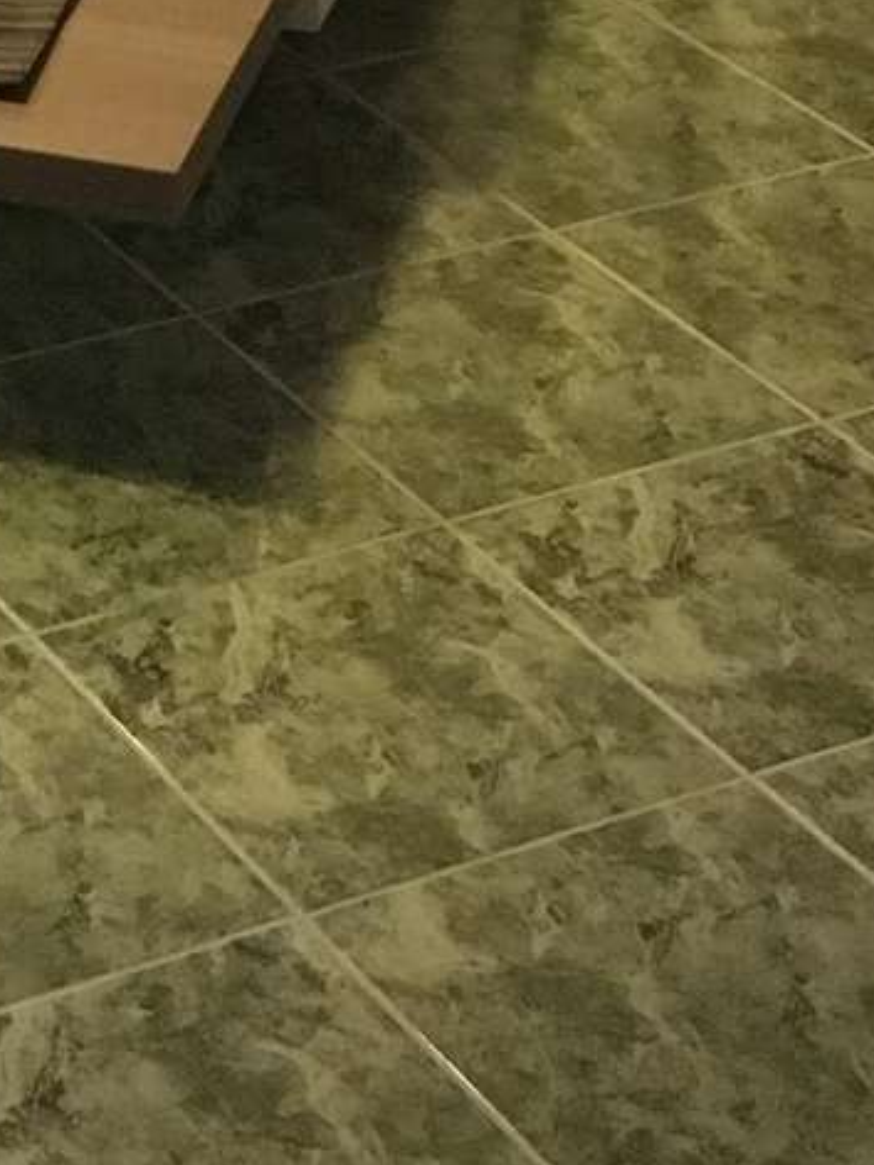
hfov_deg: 11.7
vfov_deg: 14.4
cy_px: -824
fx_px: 4141
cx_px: -237
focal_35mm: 123
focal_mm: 4.15
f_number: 2.2
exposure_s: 1/17
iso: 320
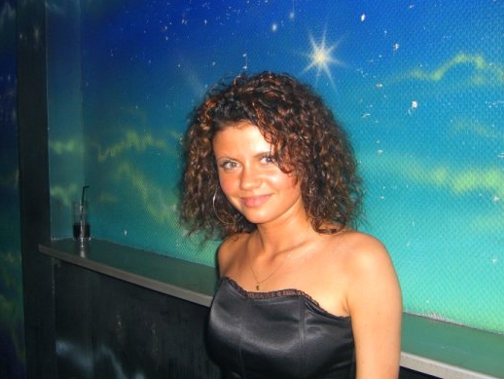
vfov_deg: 32.9
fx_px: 641
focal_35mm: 44
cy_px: 197
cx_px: 226
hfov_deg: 42.9
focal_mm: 7.9
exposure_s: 1/60
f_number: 2.8
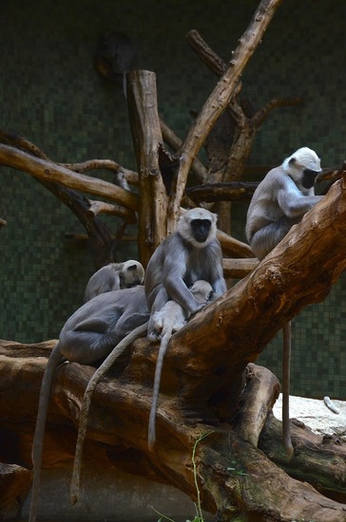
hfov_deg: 10.1
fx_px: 1956
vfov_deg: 15.2
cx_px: 173
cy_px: 261
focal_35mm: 135
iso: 1600
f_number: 8
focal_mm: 90
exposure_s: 1/125
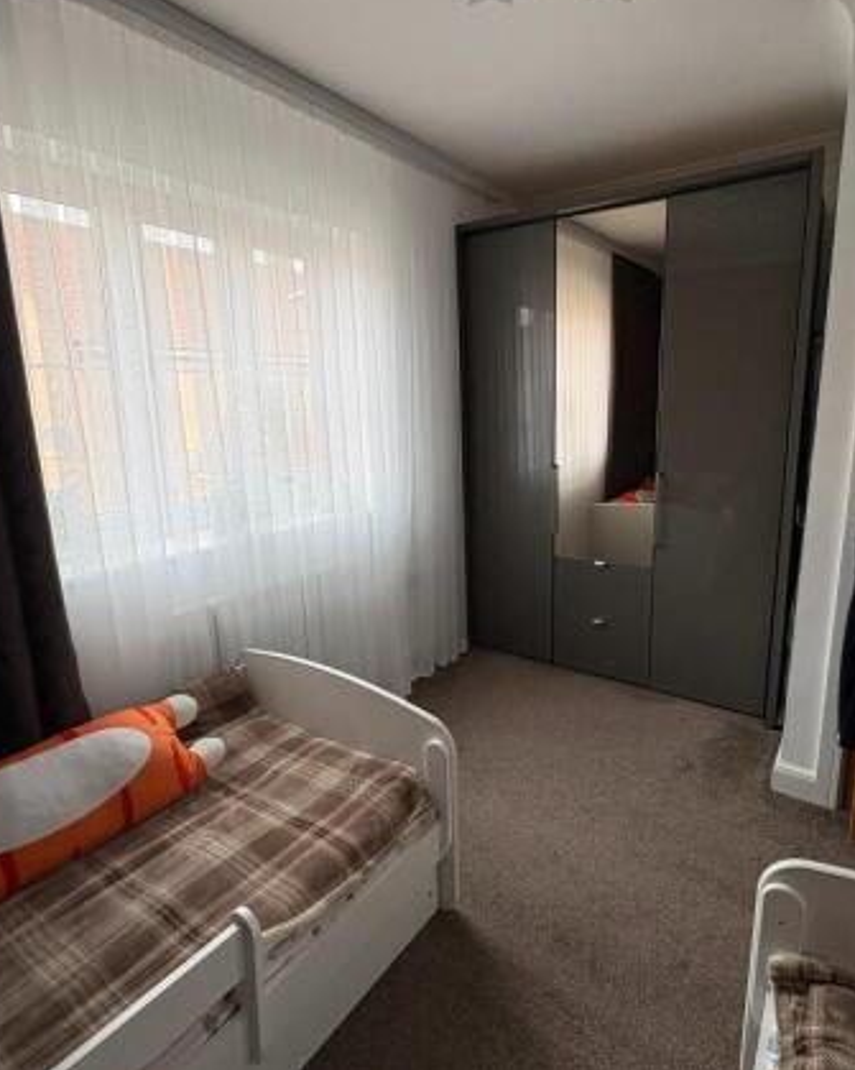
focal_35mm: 19
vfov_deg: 83.3
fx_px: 601
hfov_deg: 70.7
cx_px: 461
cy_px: 520
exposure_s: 1/99
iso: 64
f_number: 2.2
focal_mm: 2.22
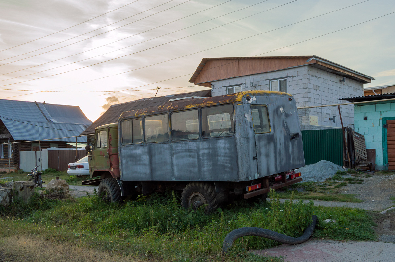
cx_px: 198
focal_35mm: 30
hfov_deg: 62.0
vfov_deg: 43.5
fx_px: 329
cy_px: 131
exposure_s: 1/160
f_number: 7.1
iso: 200
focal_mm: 20
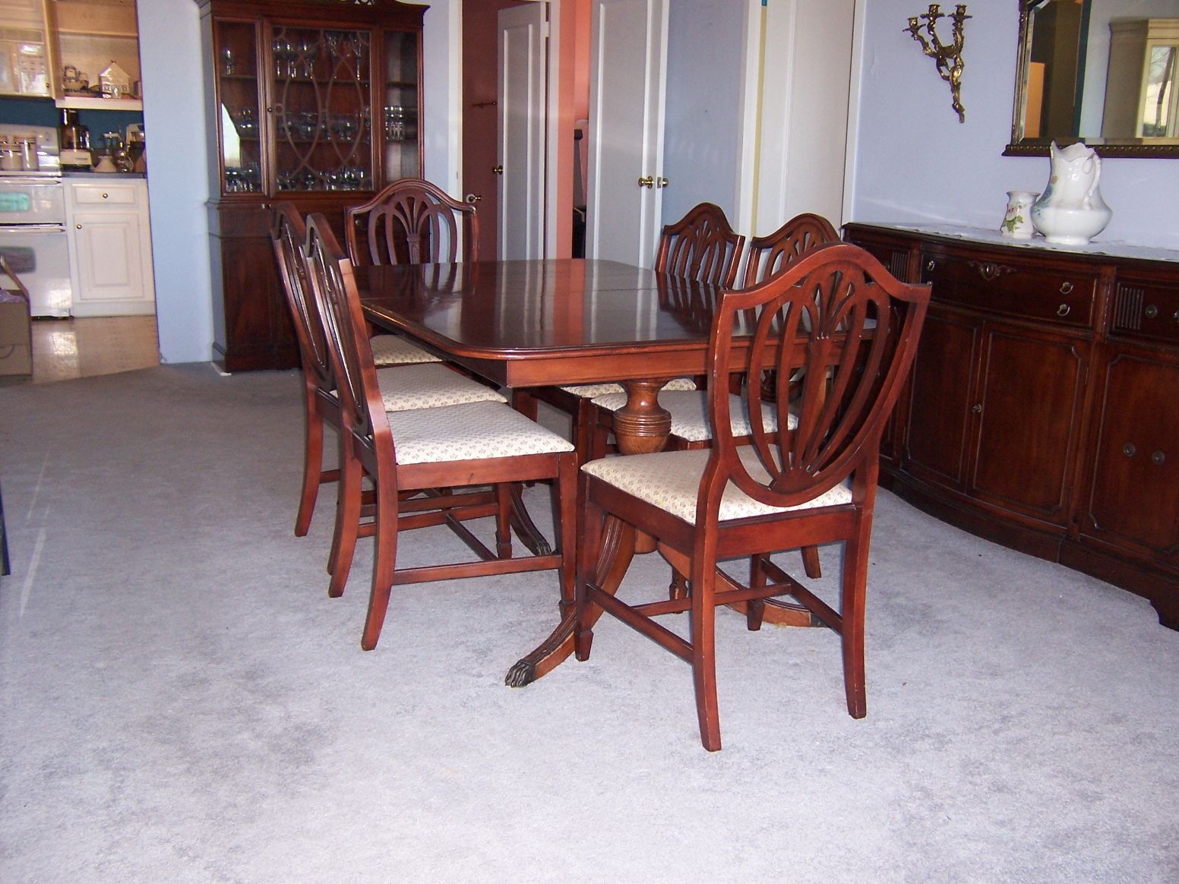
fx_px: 1124
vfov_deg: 42.9
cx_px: 590
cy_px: 442
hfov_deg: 55.4
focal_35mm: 33
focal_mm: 5.5
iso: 140
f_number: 2.8
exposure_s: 1/60
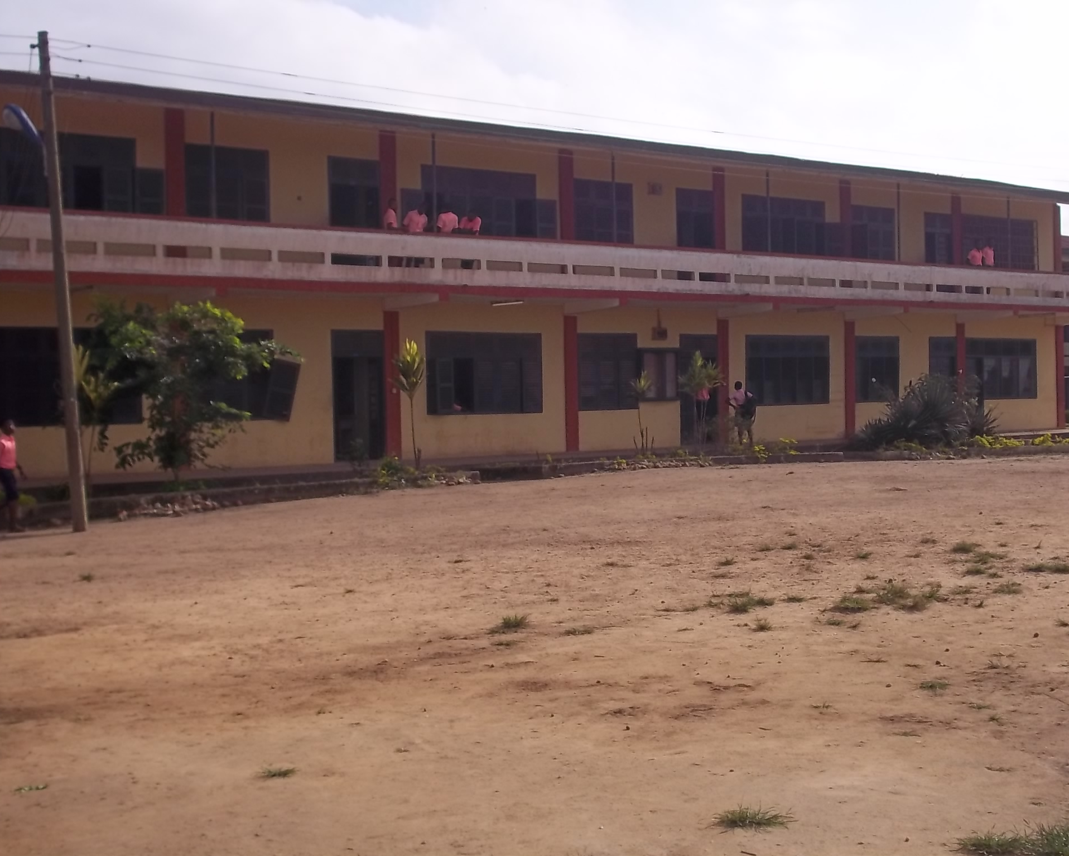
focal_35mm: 48
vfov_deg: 31.5
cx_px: 546
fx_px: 1519
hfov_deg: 38.8
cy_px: 428
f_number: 8.9
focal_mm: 8.2
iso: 80
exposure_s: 1/320
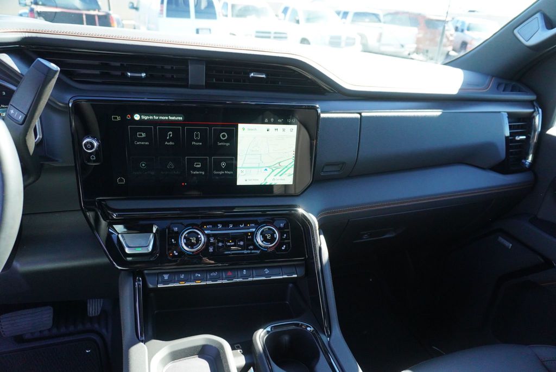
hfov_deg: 73.7
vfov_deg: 53.2
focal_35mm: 24
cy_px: 186
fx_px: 371
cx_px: 278
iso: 1600
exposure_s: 1/800
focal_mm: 16
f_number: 4
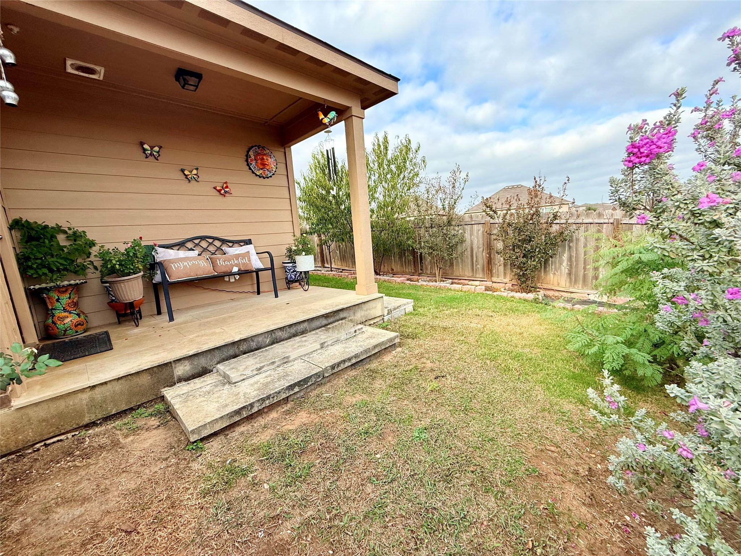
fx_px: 300
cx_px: 370
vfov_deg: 85.7
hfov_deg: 102.1
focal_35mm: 14
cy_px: 278
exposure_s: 1/760
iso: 64
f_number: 2.2
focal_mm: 2.22
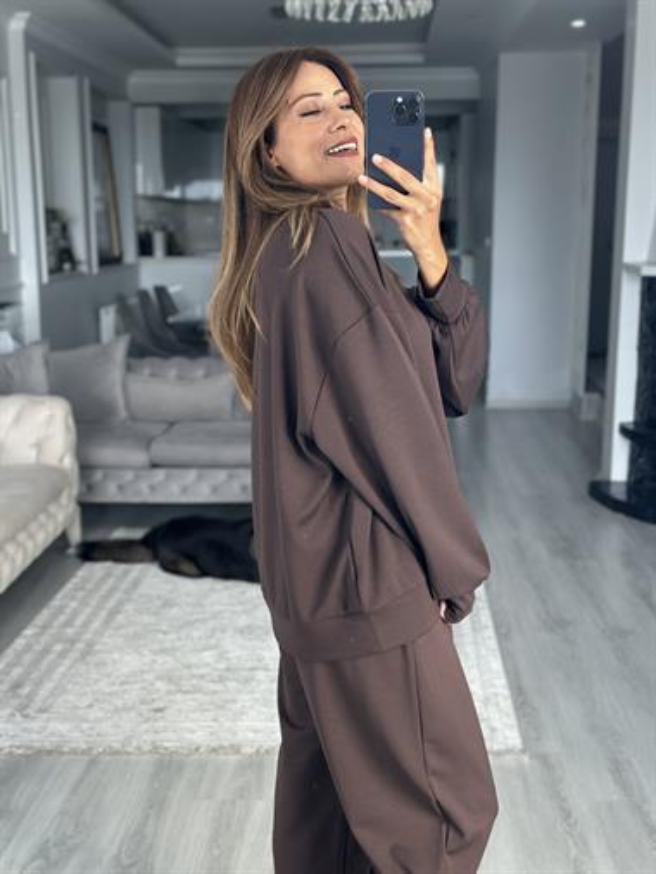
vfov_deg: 39.6
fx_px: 1212
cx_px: 328
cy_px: 437
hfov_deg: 30.3
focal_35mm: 48
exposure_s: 1/172
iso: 100
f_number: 1.78
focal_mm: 6.86
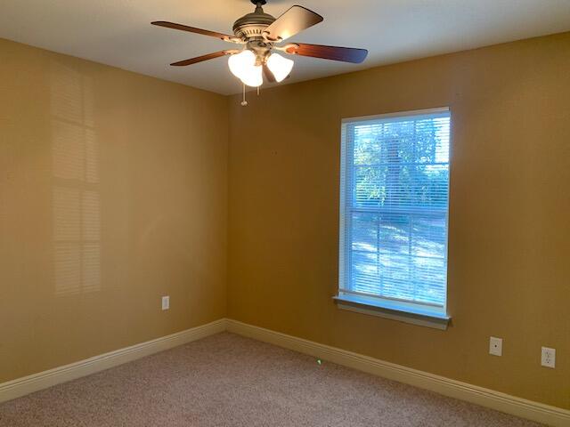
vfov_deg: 53.1
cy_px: 214
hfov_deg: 67.3
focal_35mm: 26
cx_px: 285
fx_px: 428
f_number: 1.8
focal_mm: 4.25
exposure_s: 1/60
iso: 100
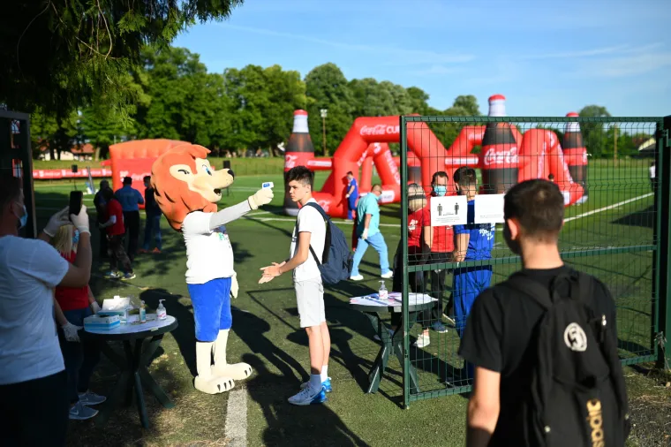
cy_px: 224
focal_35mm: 35
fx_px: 652
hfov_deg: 54.5
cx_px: 336
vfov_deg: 37.8
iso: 160
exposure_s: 1/8000
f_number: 2
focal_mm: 35
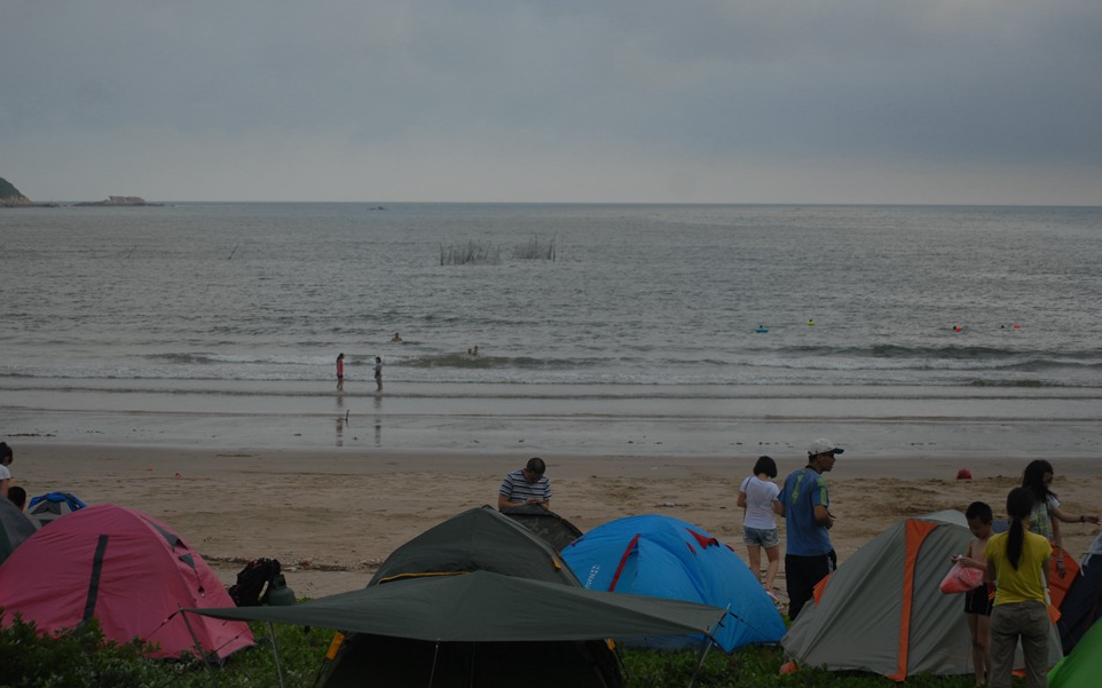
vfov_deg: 14.9
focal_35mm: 88
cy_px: 368
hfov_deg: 23.7
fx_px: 2629
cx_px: 538
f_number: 4.5
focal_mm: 55
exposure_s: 1/400
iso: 100
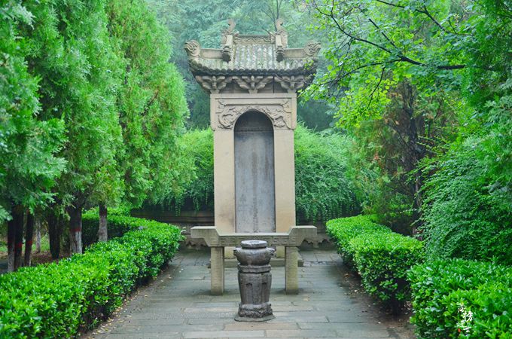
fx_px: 596
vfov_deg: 31.7
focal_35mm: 42
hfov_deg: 46.5
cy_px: 170
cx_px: 256
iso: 560
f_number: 4
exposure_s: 1/60
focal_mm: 28
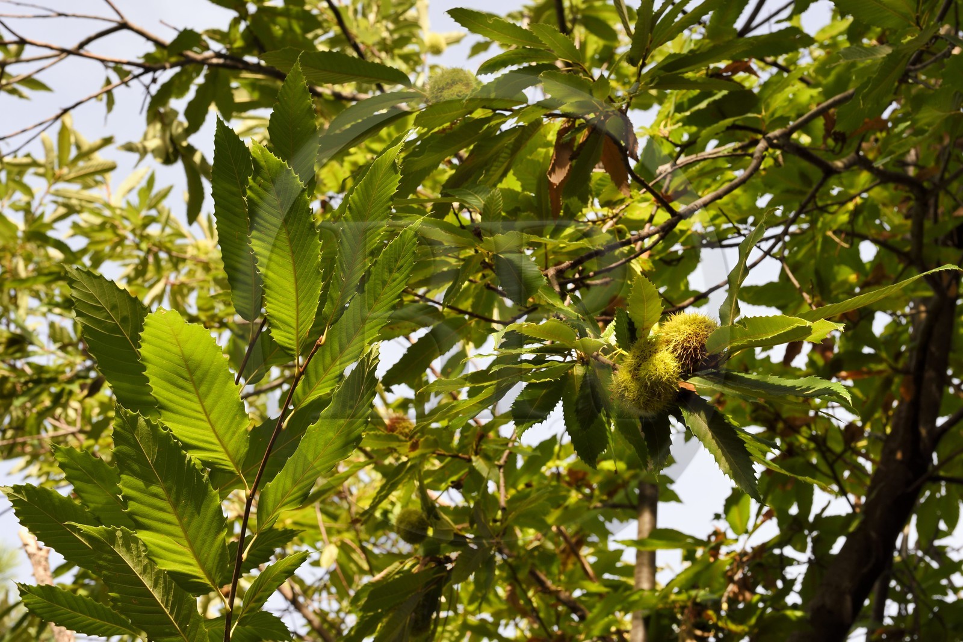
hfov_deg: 28.8
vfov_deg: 19.4
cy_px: 321
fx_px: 1872
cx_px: 482
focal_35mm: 70
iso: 400
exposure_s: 1/160
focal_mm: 70
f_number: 14
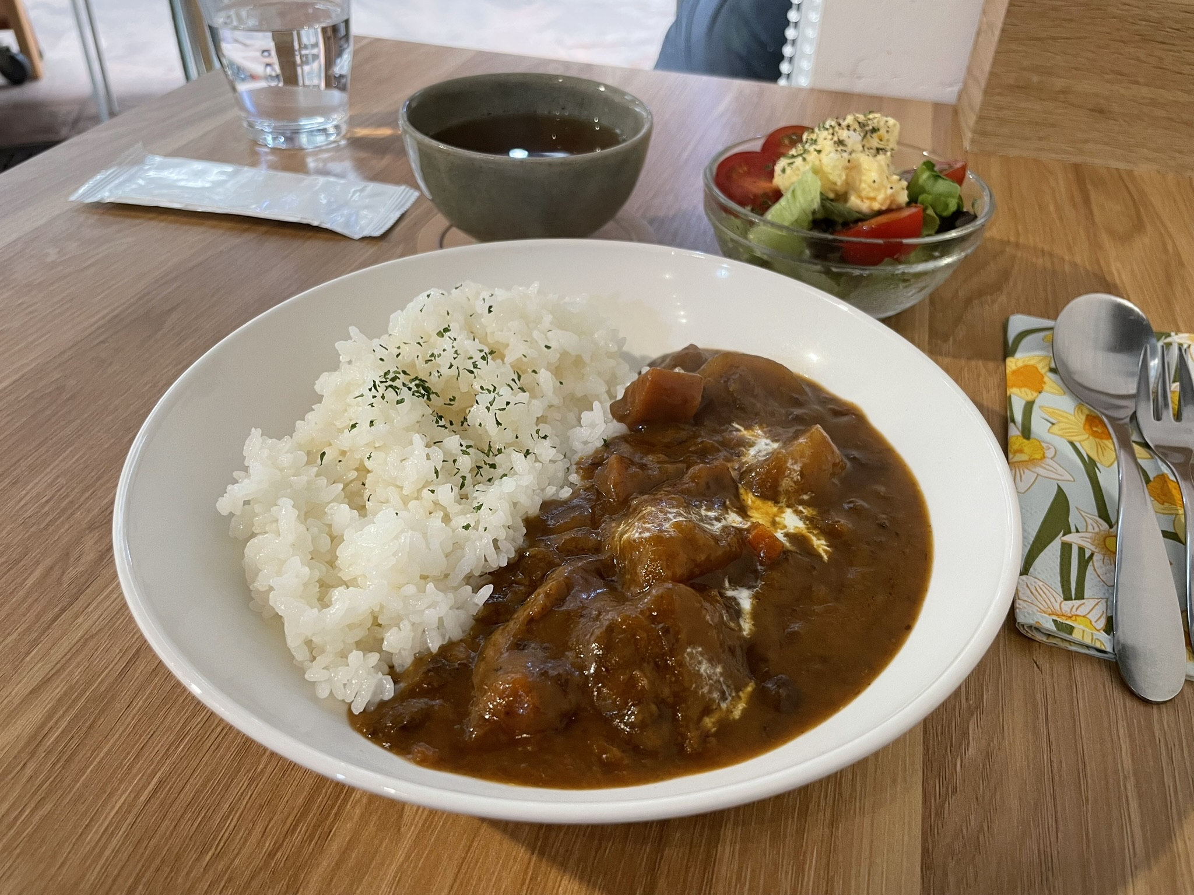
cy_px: 448
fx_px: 897
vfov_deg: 53.1
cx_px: 597
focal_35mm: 26
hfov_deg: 67.3
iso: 160
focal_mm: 4.2
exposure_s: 1/50
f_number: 1.6
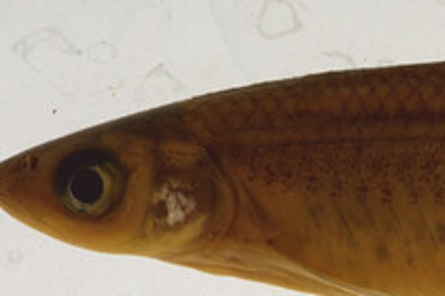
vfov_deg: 4.0
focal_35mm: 343
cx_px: 1214
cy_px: 403
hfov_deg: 5.7
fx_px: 4240
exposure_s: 1/200
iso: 100
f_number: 10
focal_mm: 60
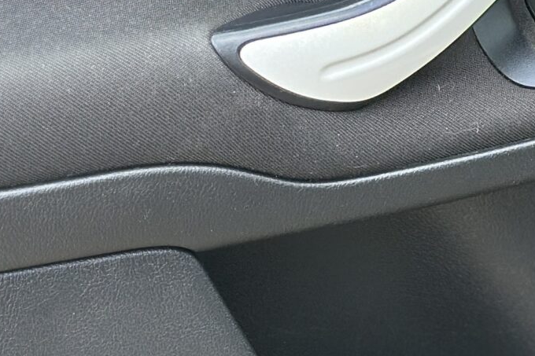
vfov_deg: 7.3
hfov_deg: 10.9
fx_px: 2793
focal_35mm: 188
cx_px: 431
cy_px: 80
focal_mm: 6.86
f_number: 1.78
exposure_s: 1/99
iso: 125
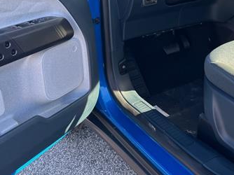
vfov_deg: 30.2
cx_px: 123
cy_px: 18
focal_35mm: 46
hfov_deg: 41.3
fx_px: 311
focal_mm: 6.76
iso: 64
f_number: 1.78
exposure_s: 1/190
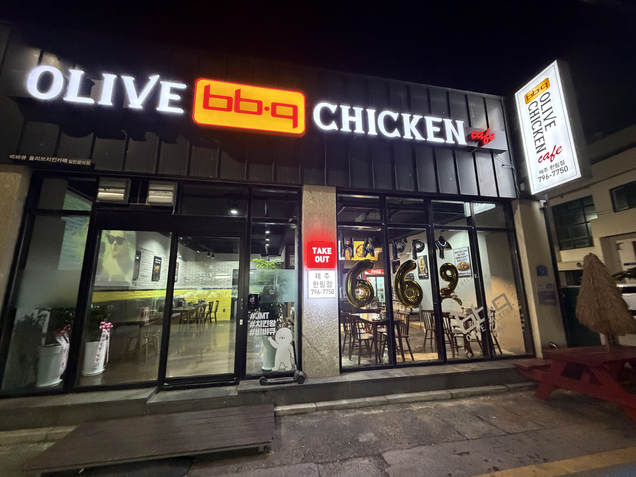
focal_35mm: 14
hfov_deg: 102.1
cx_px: 318
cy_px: 238
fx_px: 257
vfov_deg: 85.7
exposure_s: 1/60
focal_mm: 2.22
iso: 1250
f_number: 2.2
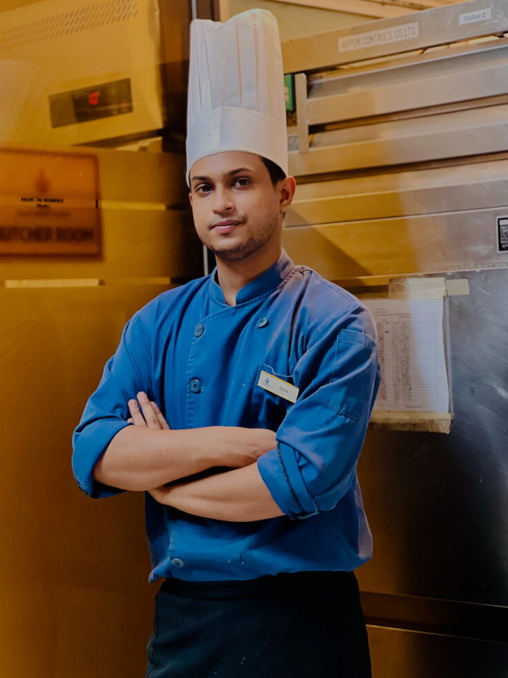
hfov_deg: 18.4
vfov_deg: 24.4
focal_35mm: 80
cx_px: 254
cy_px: 346
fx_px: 1566
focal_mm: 9
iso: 400
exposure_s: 1/20
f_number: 2.8
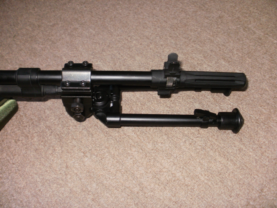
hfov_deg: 51.4
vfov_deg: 39.7
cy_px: 104
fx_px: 288
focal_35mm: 36
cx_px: 138
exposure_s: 1/30
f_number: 3.5
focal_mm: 6.3
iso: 125
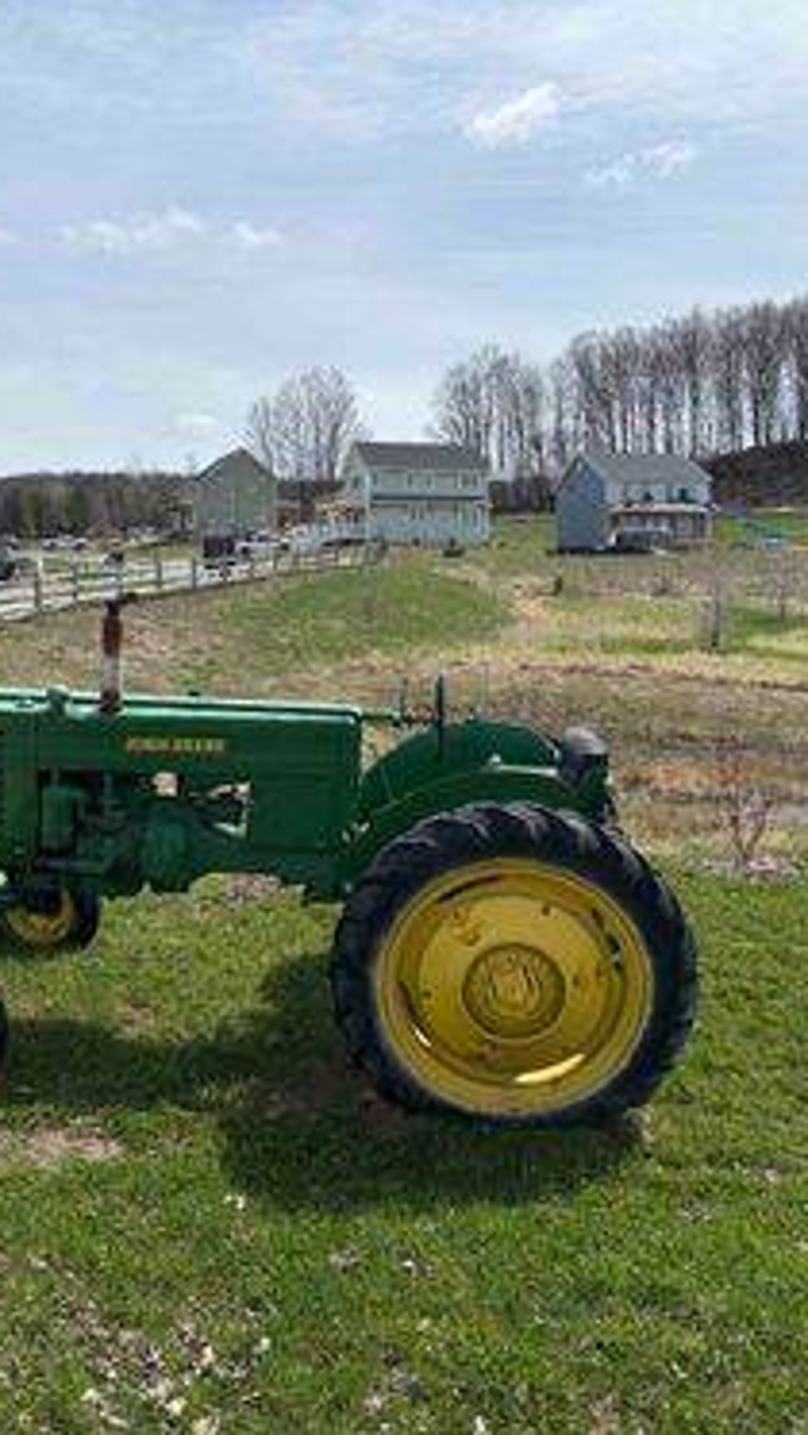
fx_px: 1446
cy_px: 718
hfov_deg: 30.8
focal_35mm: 38
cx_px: 231
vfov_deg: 52.8
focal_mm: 5.96
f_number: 1.6
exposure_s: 1/4630
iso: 50
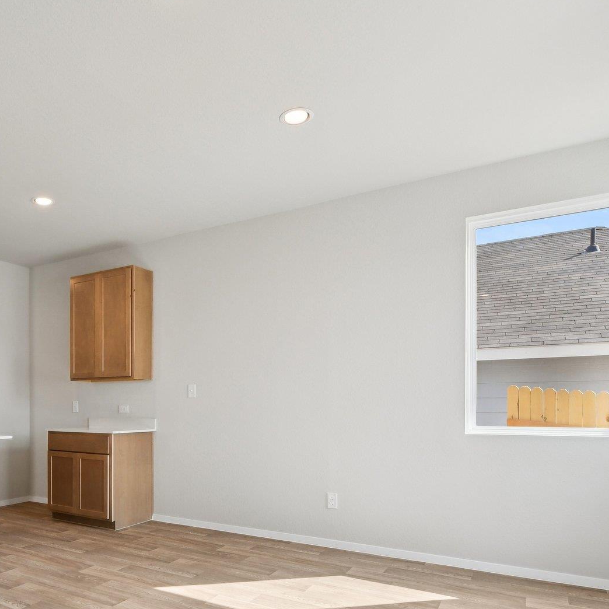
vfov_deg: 62.0
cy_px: 382
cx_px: 174
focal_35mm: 25
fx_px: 498
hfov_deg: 60.4
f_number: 8
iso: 400
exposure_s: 1/250
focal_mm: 10
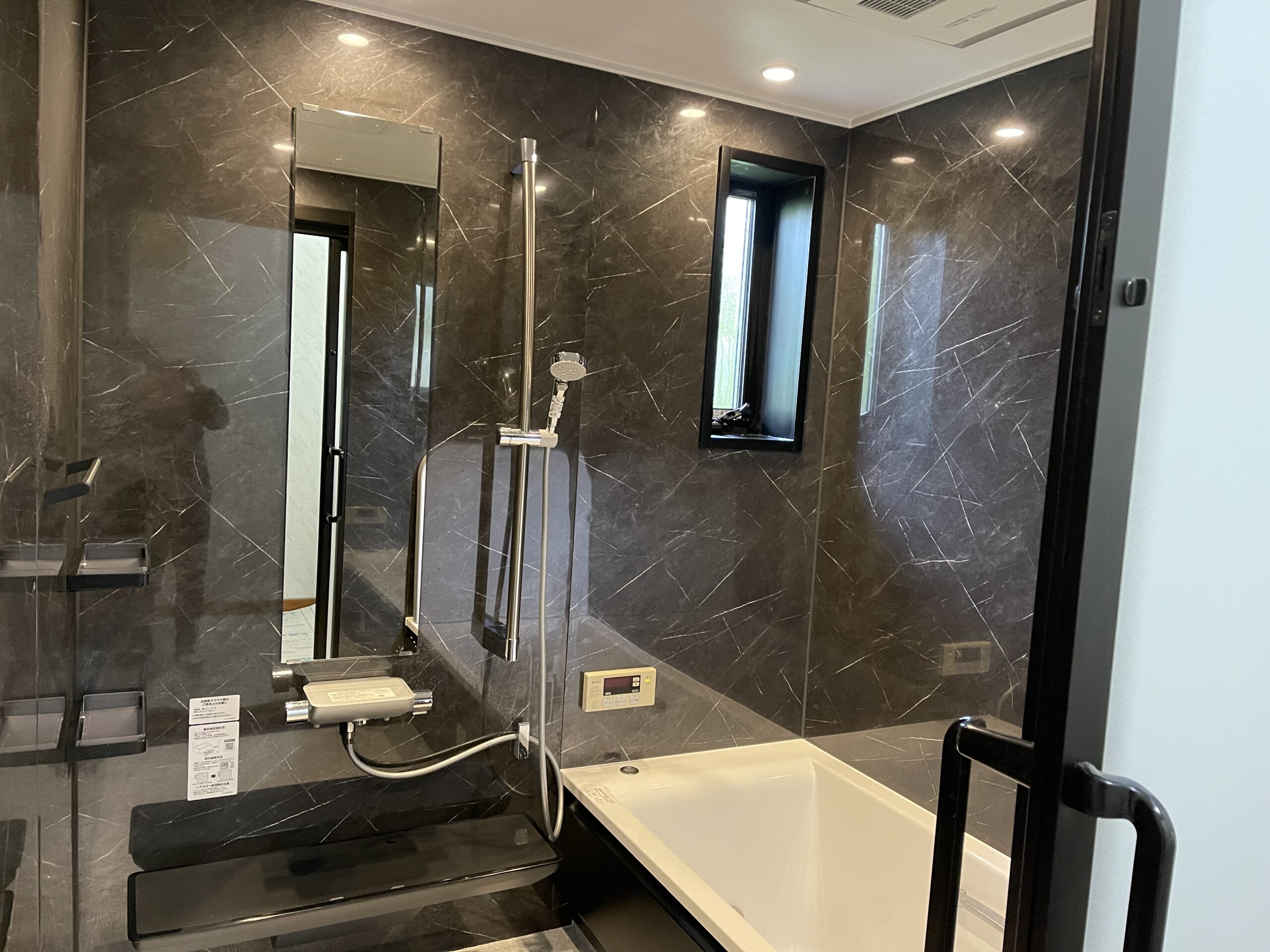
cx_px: 635
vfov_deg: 53.1
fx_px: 954
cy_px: 476
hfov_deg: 67.3
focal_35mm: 26
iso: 800
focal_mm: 5.1
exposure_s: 1/60
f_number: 1.6
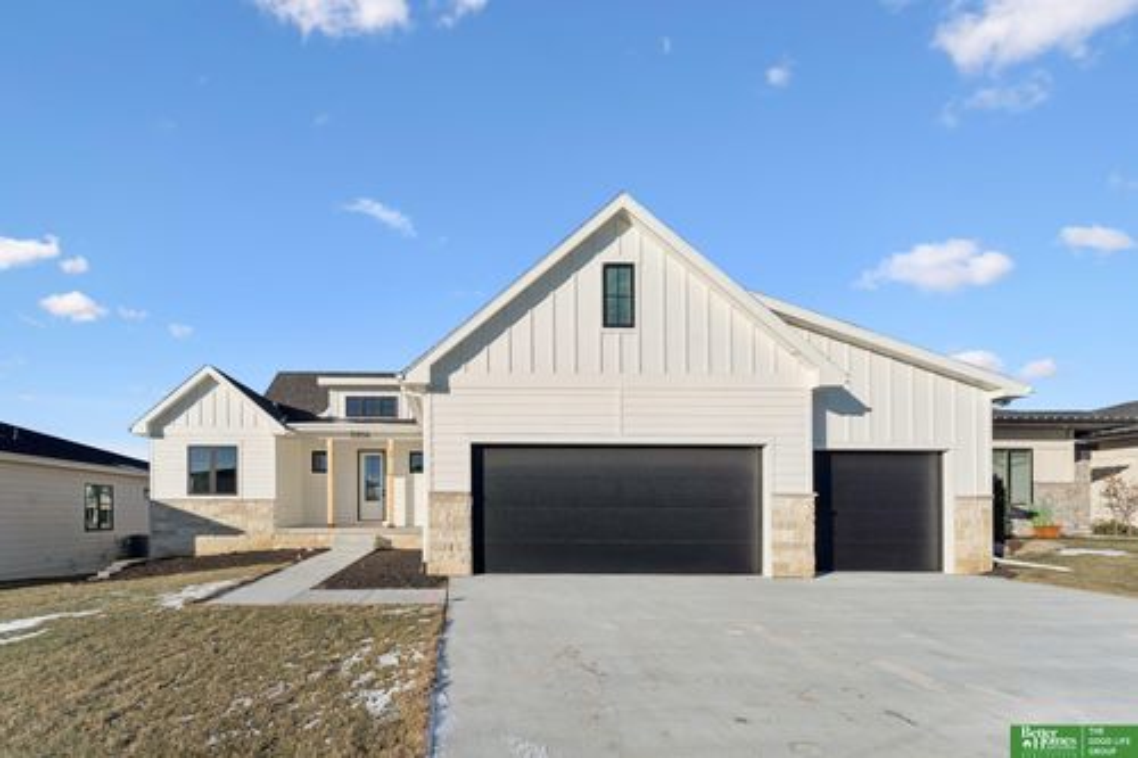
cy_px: 379
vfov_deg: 81.2
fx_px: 442
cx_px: 569
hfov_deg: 104.3
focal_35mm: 14
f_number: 8
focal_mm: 14
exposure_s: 1/1600
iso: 200
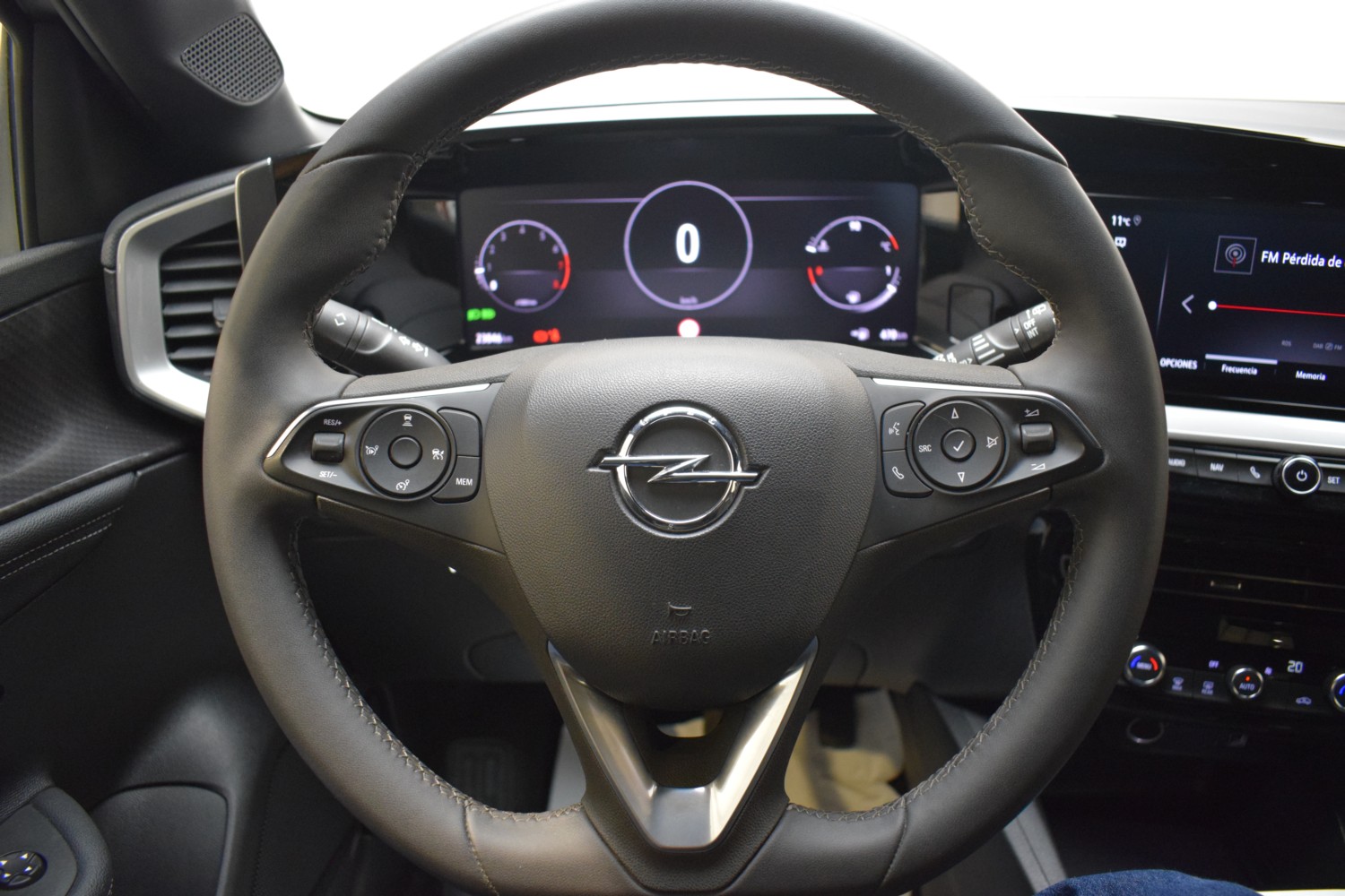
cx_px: 672
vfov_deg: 47.9
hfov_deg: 67.4
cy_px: 448
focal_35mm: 27
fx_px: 1009
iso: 2500
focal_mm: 18
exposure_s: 1/30
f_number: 3.5
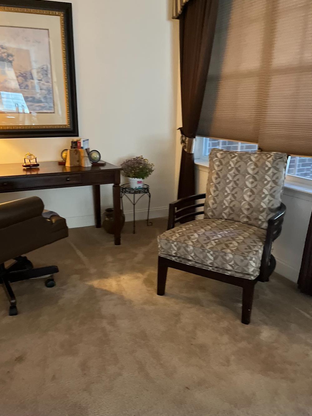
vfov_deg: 59.8
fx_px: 361
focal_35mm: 30
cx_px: 135
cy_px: 229
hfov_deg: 46.7
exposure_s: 1/40
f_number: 1.6
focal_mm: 5.1
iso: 640
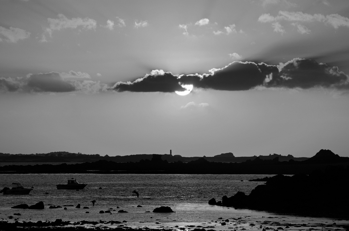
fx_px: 1961
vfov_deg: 6.8
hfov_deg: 10.2
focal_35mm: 202
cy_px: 116
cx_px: 174
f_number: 6.3
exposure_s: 1/1000
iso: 100
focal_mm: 135
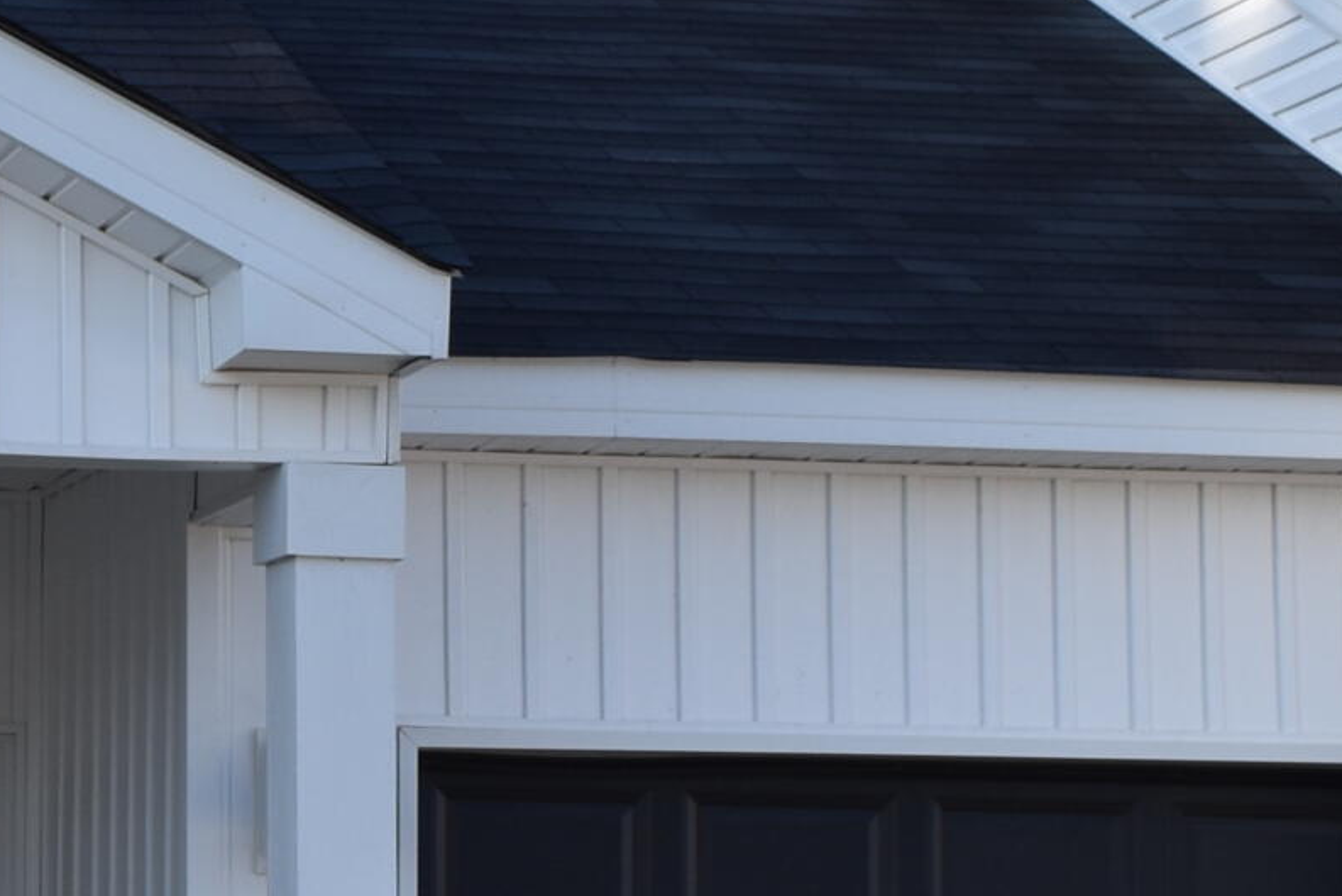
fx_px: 5290
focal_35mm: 142
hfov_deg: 14.1
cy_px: 749
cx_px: -242
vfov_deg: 9.6
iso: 200
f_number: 8
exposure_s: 1/250
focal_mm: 25
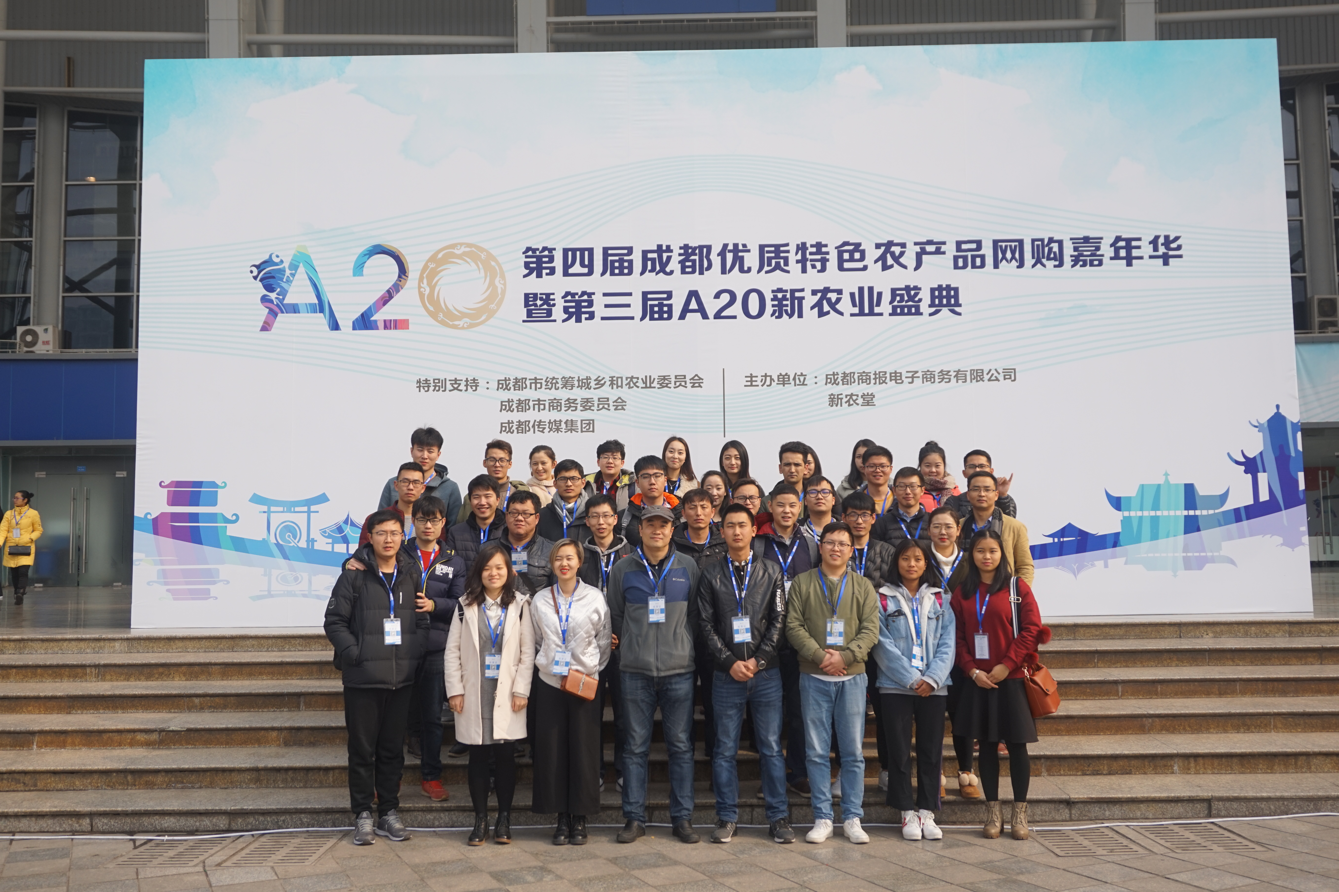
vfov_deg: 39.9
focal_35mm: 33
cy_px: 446
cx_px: 670
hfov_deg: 57.2
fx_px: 1227
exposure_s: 1/400
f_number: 5
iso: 100
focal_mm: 22
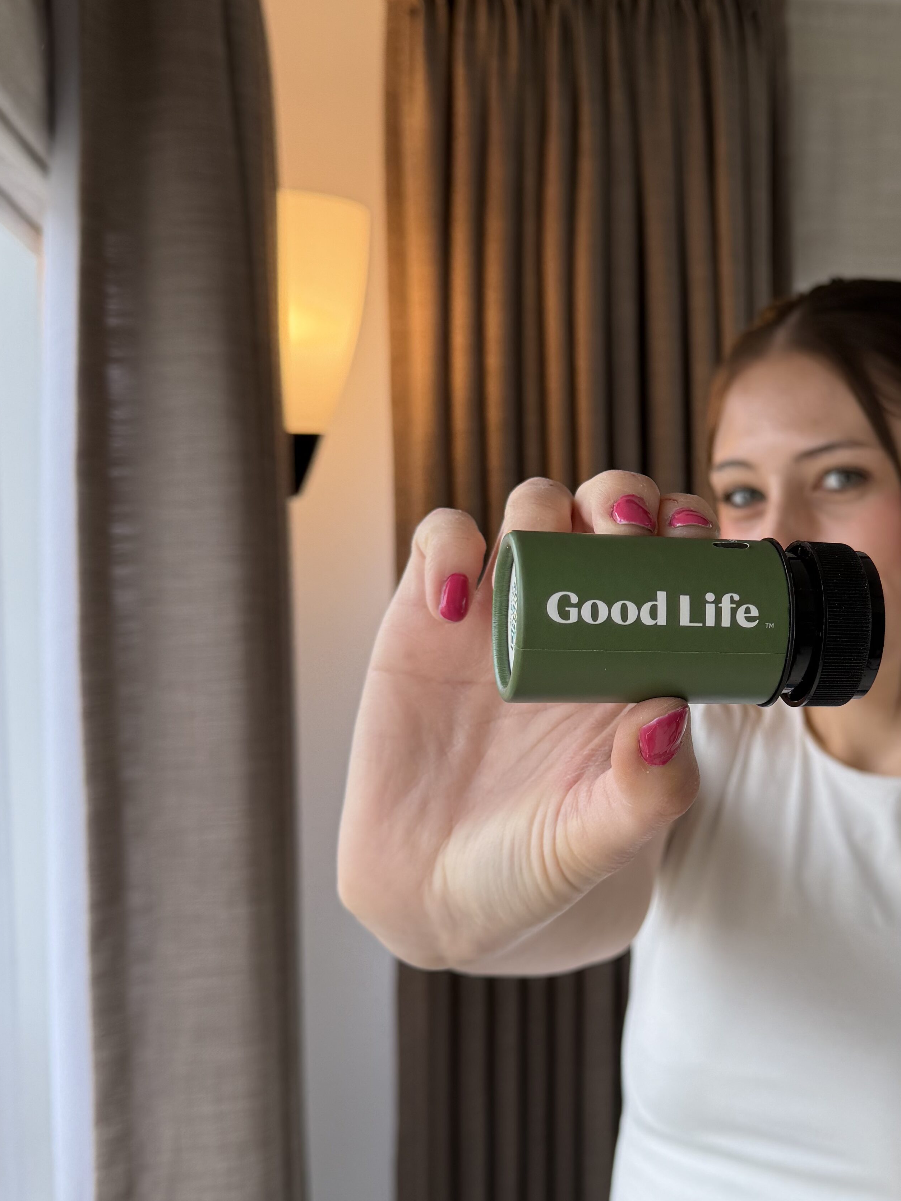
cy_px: 594
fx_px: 1423
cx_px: 737
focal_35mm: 41
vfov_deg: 45.8
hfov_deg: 34.0
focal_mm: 6.76
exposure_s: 1/171
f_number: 1.78
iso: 80
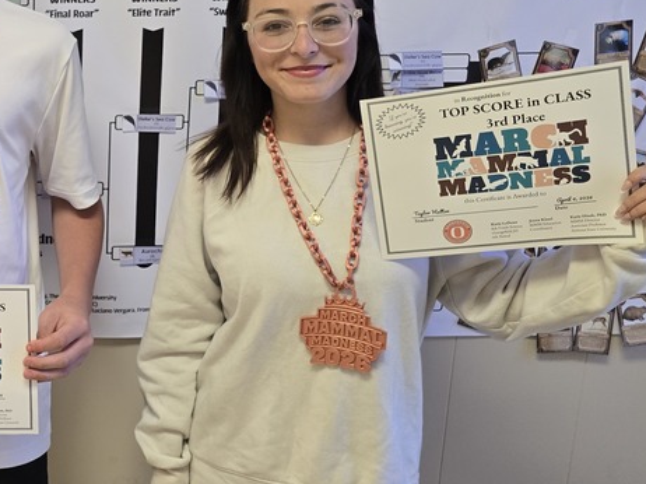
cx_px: -43
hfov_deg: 33.3
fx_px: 951
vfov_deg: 28.3
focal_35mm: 51
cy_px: 159
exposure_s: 1/120
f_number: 1.7
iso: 400
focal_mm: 6.3
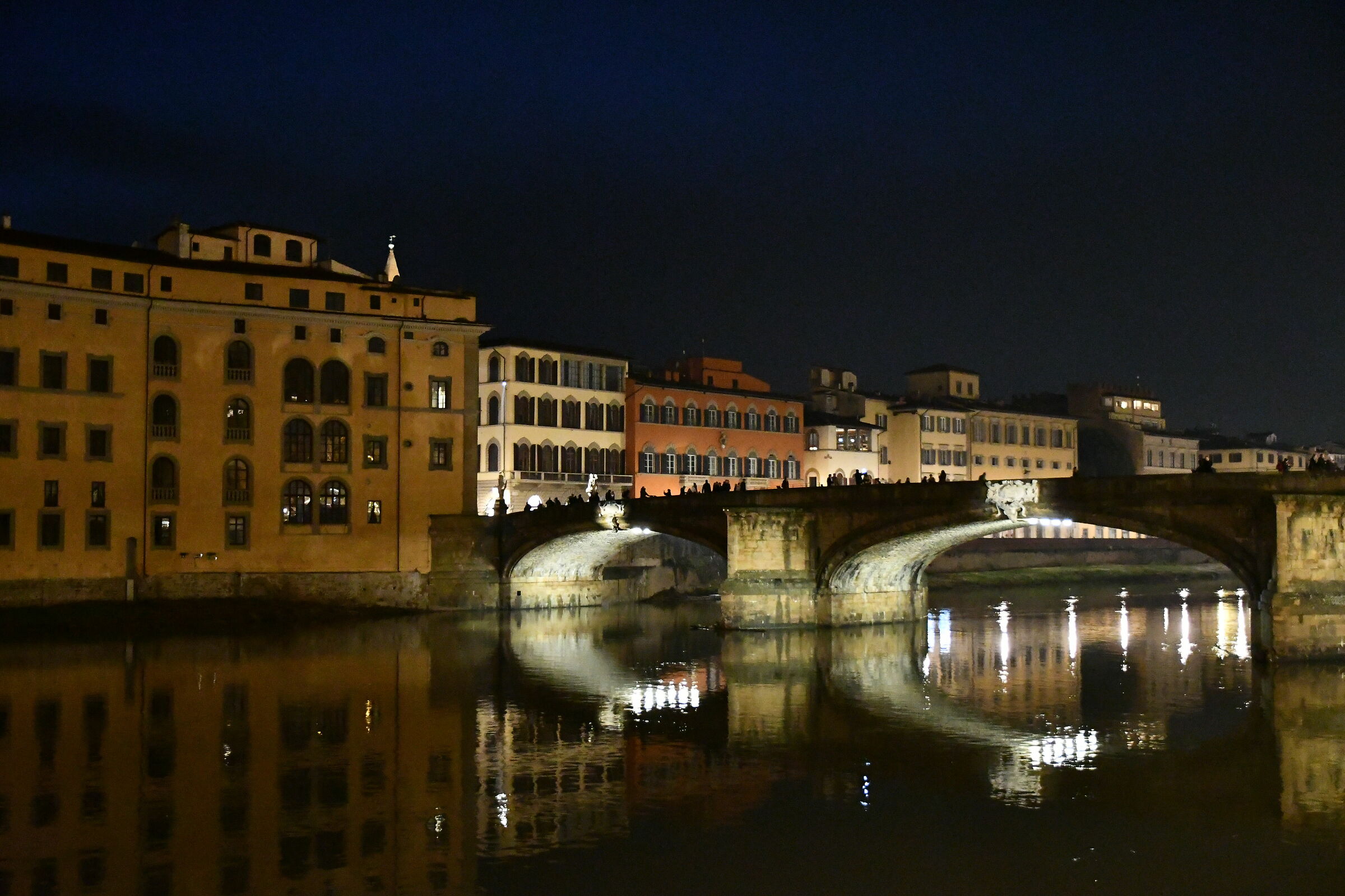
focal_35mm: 39
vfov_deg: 34.2
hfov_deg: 49.6
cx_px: 672
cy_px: 448
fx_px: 1457
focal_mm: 26
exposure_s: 1/45
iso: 12800
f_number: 3
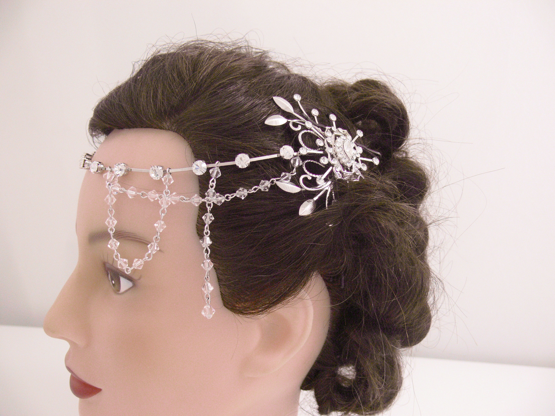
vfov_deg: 40.7
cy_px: 208
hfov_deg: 52.6
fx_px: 561
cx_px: 278
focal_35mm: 35
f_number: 2.8
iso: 200
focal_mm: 7.4
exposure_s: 1/13
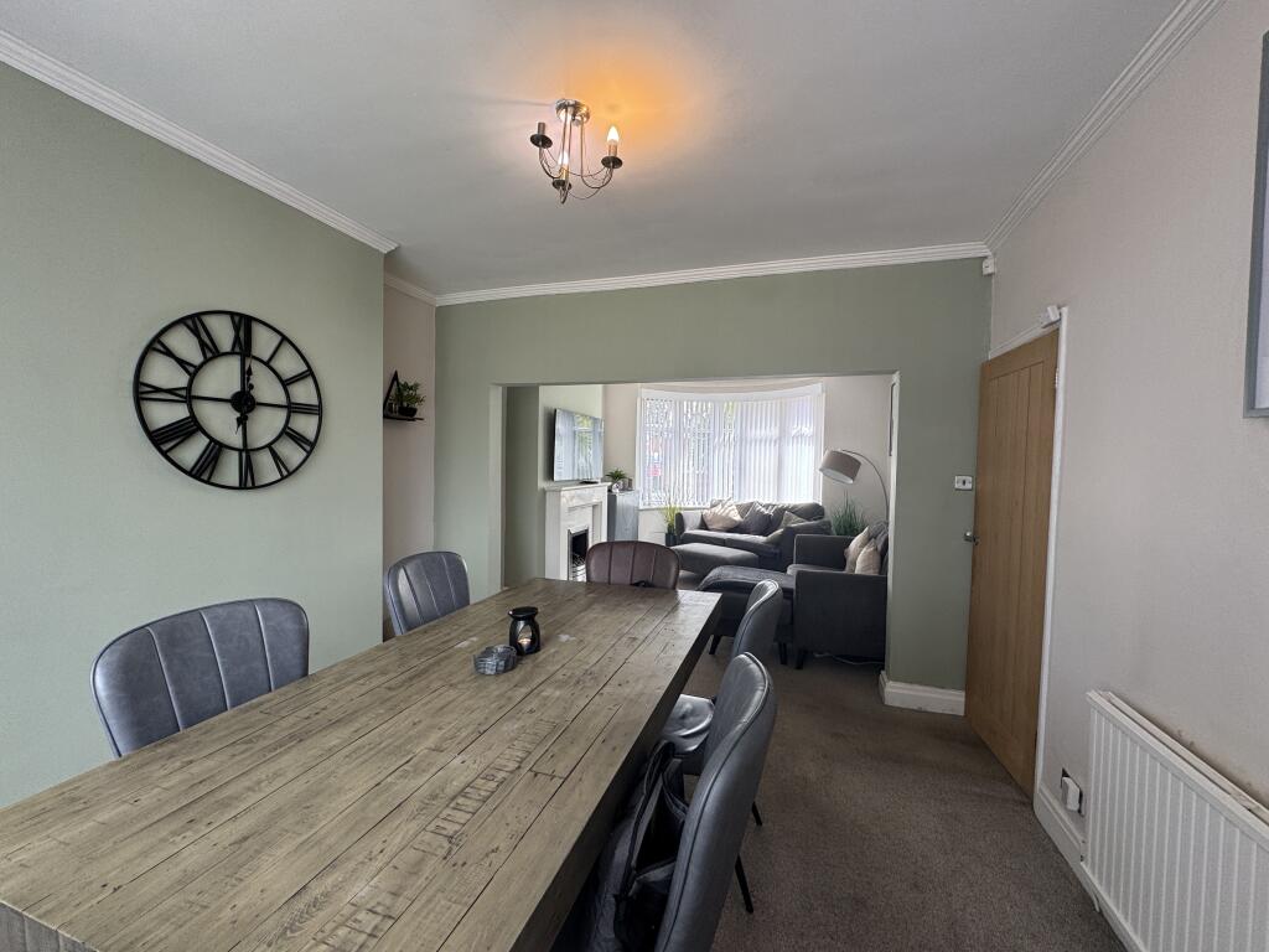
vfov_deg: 85.7
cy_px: 476
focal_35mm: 14
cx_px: 634
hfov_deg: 102.1
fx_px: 513
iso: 80
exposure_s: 1/99
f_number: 2.2
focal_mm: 2.22
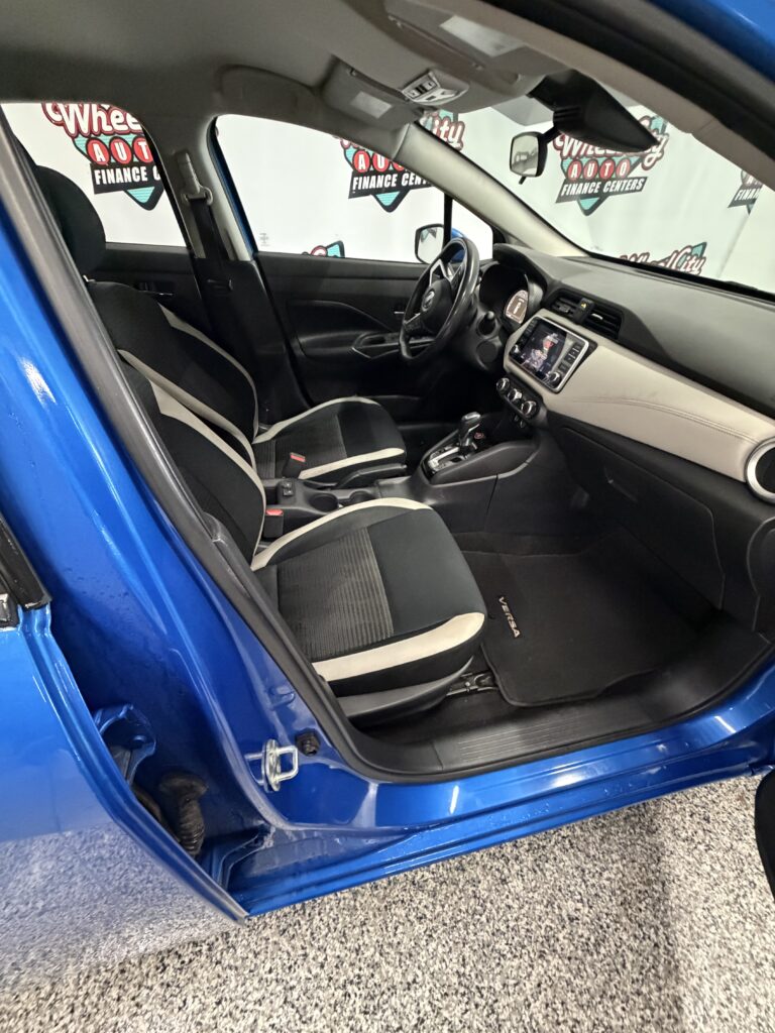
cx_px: 388
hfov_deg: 85.7
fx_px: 418
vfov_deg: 102.1
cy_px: 516
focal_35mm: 14
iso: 1250
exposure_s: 1/60
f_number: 2.2
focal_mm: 2.22
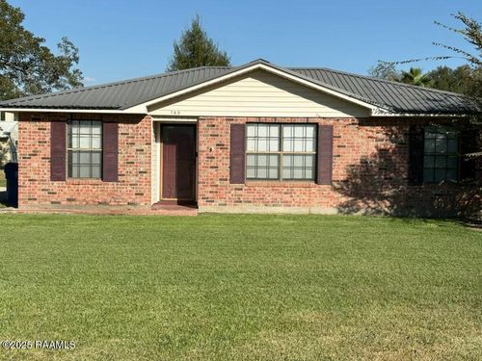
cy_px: 180
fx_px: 724
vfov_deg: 28.0
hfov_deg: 36.8
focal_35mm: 52
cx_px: 241
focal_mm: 5.96
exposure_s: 1/4975
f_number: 1.6
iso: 32
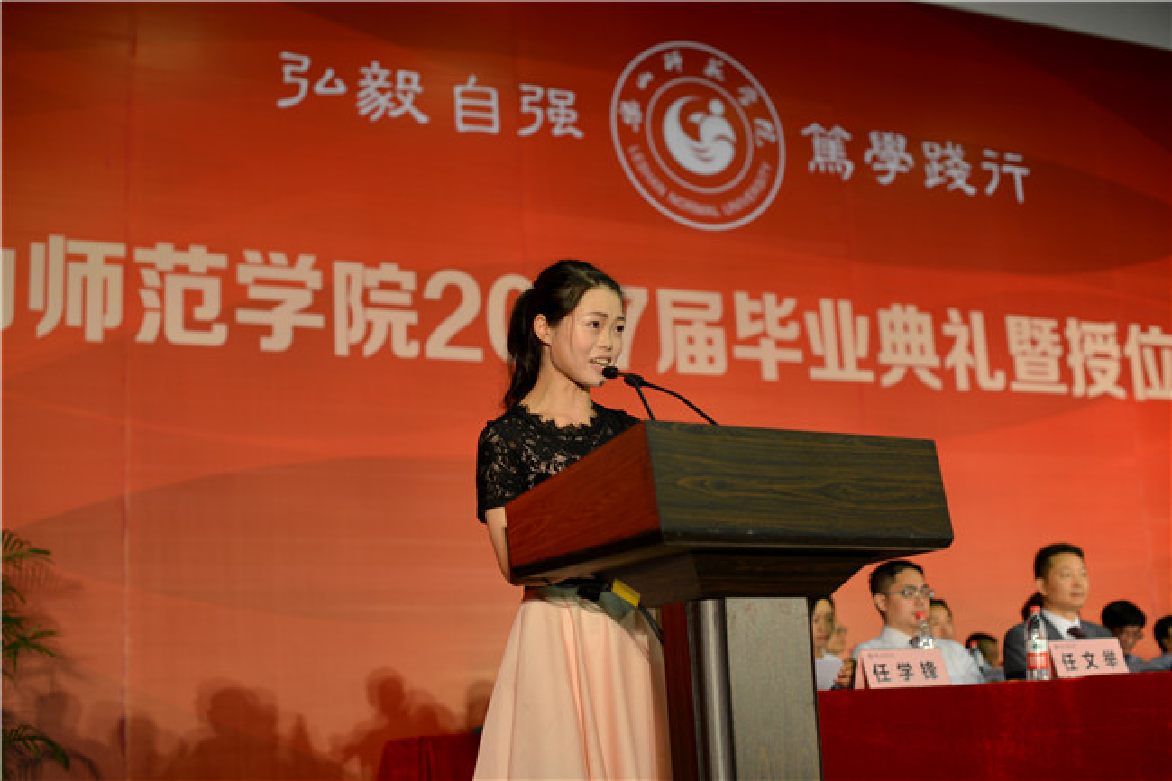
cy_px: 390
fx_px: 1627
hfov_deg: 39.6
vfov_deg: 27.0
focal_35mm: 50
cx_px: 586
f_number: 2.8
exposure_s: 1/30
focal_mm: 50
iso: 100
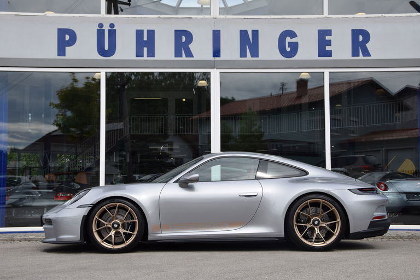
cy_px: 140
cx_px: 210
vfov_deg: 25.8
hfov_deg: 37.9
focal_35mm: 52
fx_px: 612
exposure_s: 1/320
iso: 200
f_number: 9
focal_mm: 35
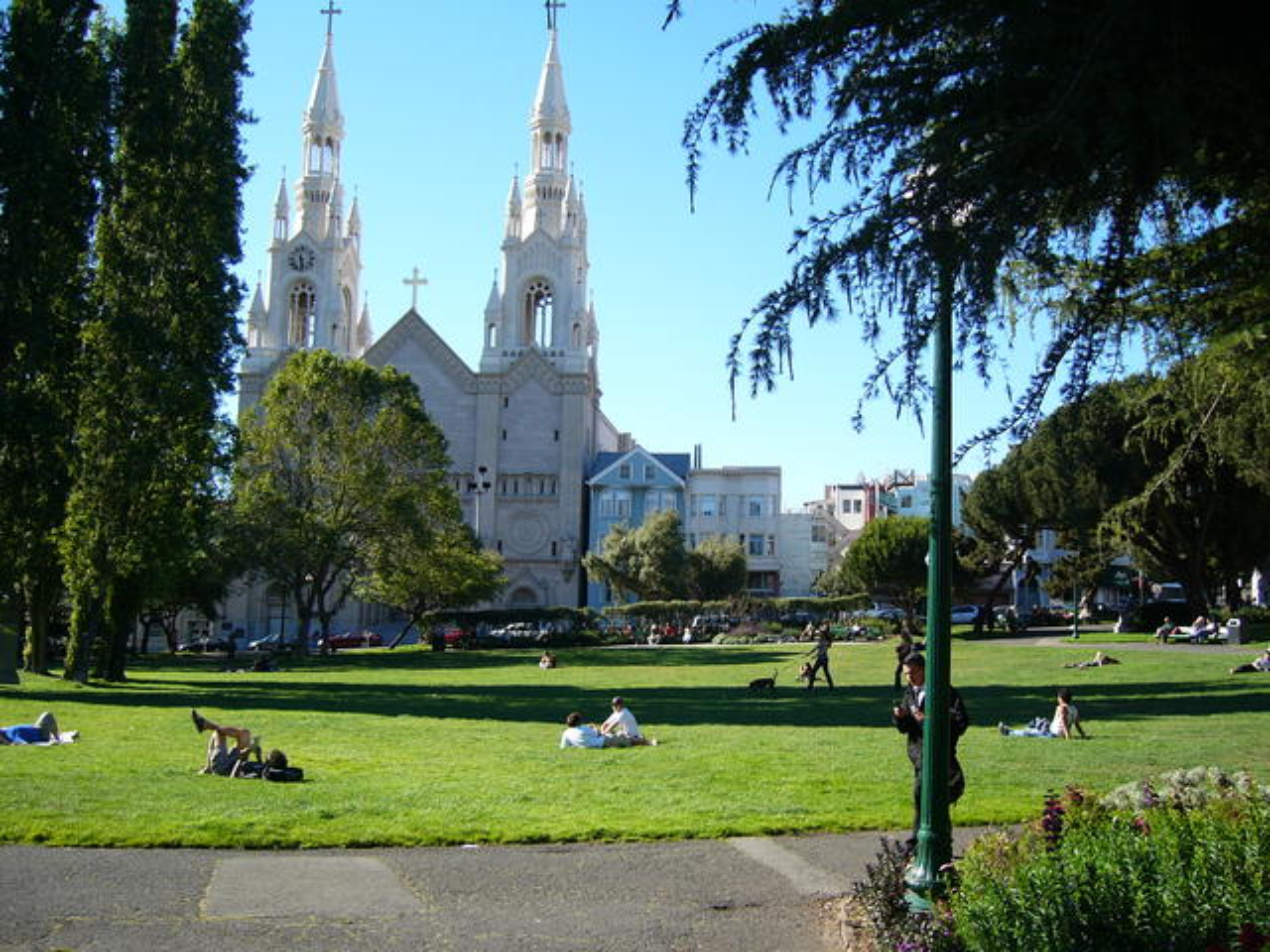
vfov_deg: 40.7
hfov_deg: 52.6
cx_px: 635
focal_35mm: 35
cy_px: 476
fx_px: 1284
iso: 50
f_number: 2.8
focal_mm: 5.8
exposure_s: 1/500
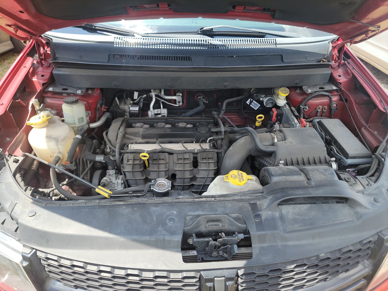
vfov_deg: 56.8
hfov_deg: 71.6
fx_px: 269
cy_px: 146
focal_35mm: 24
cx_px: 194
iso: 50
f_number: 1.8
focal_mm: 6.7
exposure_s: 1/152
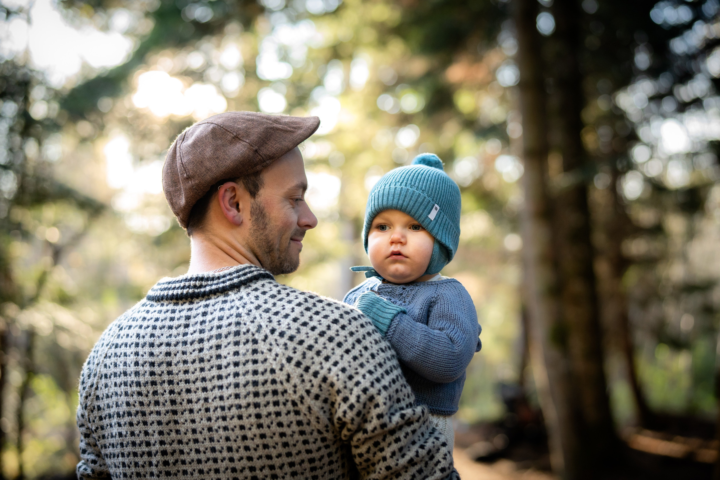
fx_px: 1000
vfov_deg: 27.0
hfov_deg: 39.6
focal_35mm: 50
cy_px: 240
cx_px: 360
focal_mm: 50
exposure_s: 1/640
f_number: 1.8
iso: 2000
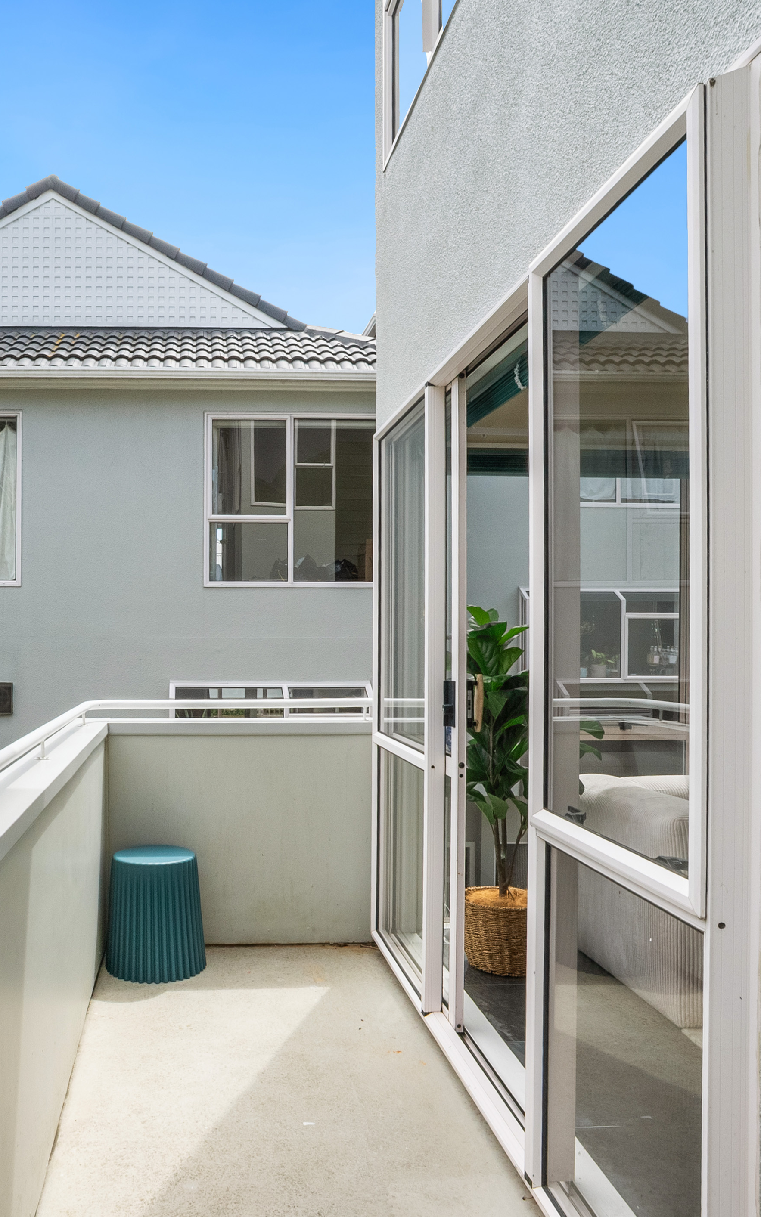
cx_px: 201
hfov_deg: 46.1
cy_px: 609
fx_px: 863
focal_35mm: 26
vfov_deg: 70.4
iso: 500
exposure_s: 1/250
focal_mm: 17
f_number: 16
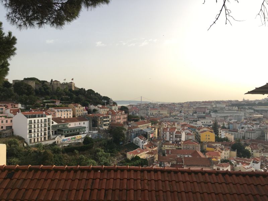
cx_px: 134
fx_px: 225
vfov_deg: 48.2
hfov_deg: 61.7
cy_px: 100
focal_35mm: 29
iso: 25
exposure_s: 1/845
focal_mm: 4.15
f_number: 2.2
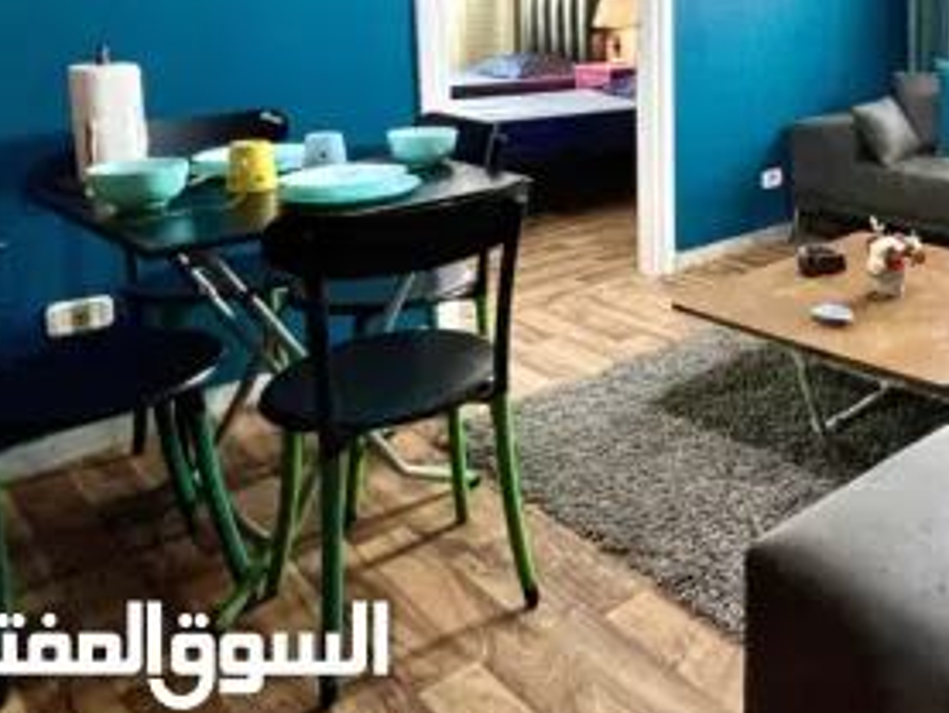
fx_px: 823
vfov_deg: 43.7
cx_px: 904
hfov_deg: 50.8
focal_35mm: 30
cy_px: 106
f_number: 1.8
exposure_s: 1/50
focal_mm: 1.57
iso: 250
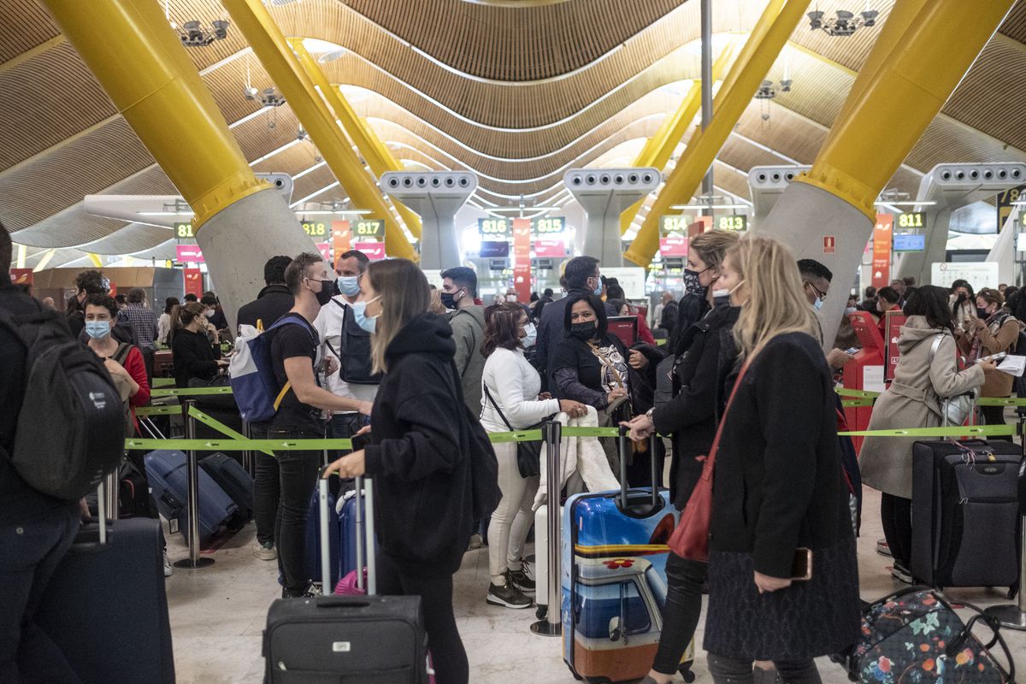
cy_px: 342
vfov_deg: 37.9
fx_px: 997
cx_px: 513
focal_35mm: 35
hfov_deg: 54.4
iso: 1600
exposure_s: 1/500
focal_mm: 23
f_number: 1.4
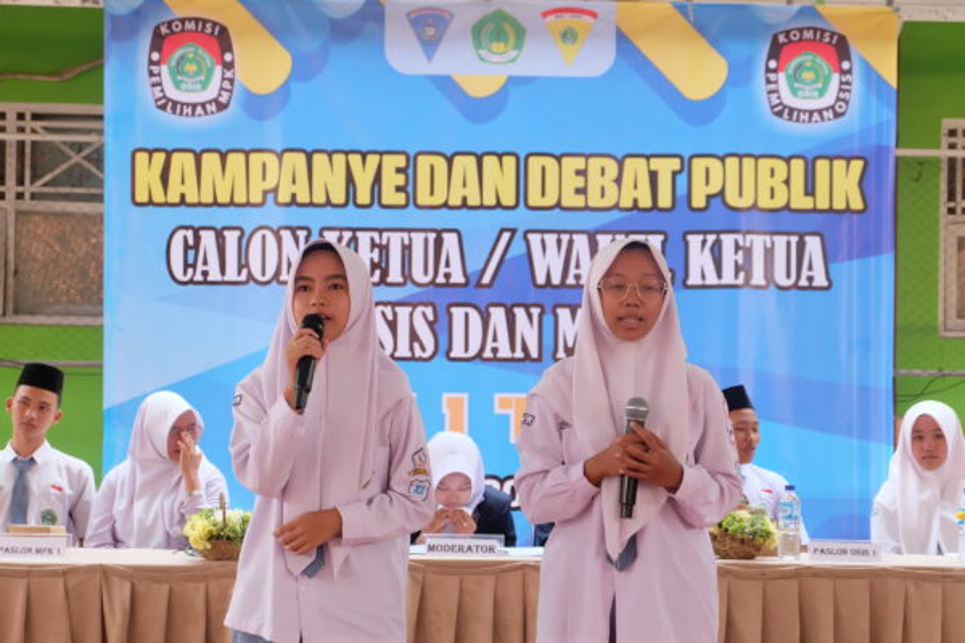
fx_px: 2010
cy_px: 322
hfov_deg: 27.0
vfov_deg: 18.2
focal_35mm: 75
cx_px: 482
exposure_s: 1/60
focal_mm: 50
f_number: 5.6
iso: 400
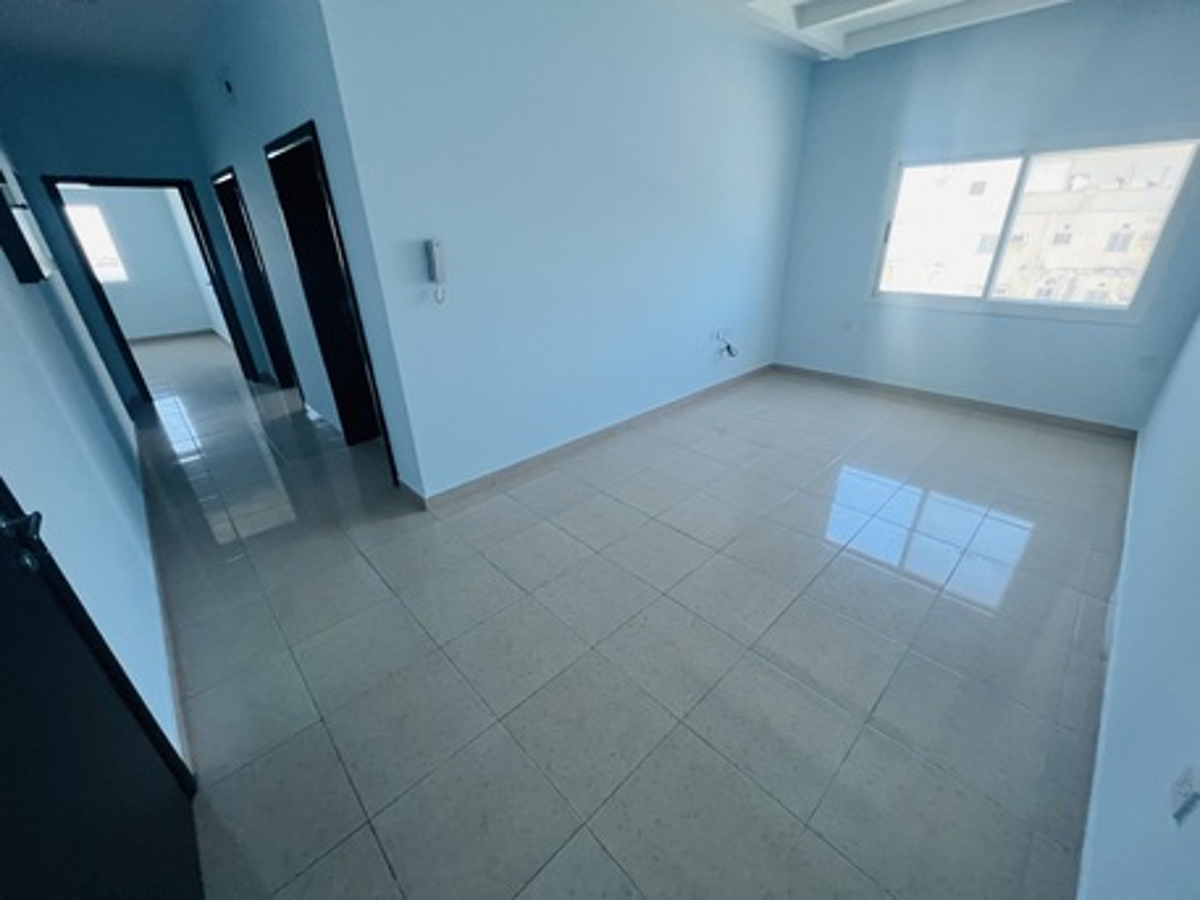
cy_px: 450
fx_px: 451
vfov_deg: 89.9
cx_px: 600
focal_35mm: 13
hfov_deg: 106.2
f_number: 1.8
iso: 200
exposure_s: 1/99
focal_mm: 1.57
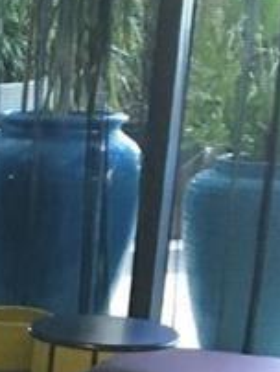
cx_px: -494
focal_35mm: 172
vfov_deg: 11.1
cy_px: 549
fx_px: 1851
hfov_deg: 7.7
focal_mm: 4.15
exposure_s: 1/33
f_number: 2.2
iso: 160
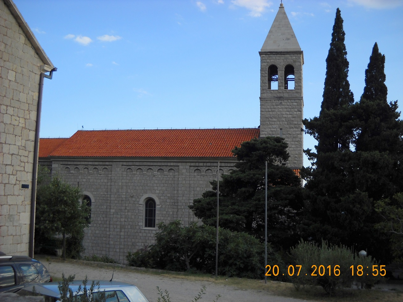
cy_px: 151
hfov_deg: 45.8
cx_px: 202
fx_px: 477
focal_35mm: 41
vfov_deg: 35.1
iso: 64
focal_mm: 6.72
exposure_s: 1/154
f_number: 5.5
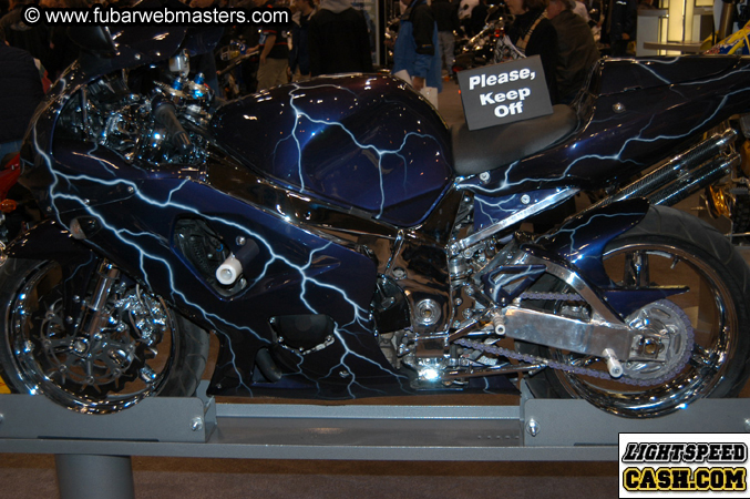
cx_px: 375
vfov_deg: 28.0
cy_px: 250
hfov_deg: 41.1
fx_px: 999
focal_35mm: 48
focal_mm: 32
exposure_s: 1/60
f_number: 5
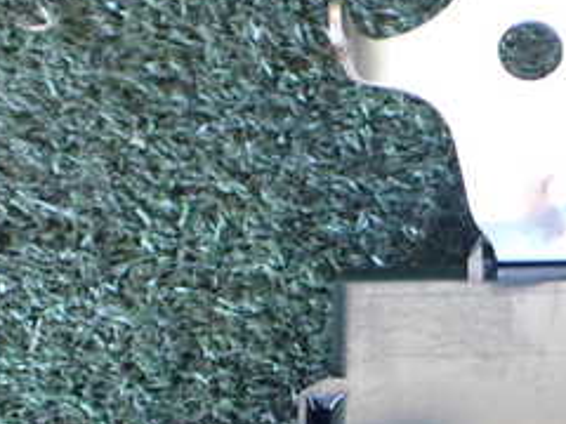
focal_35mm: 75
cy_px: 422
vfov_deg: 19.1
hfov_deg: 24.8
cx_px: 564
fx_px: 1226
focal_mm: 5.4
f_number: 2.3
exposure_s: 1/40
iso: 800
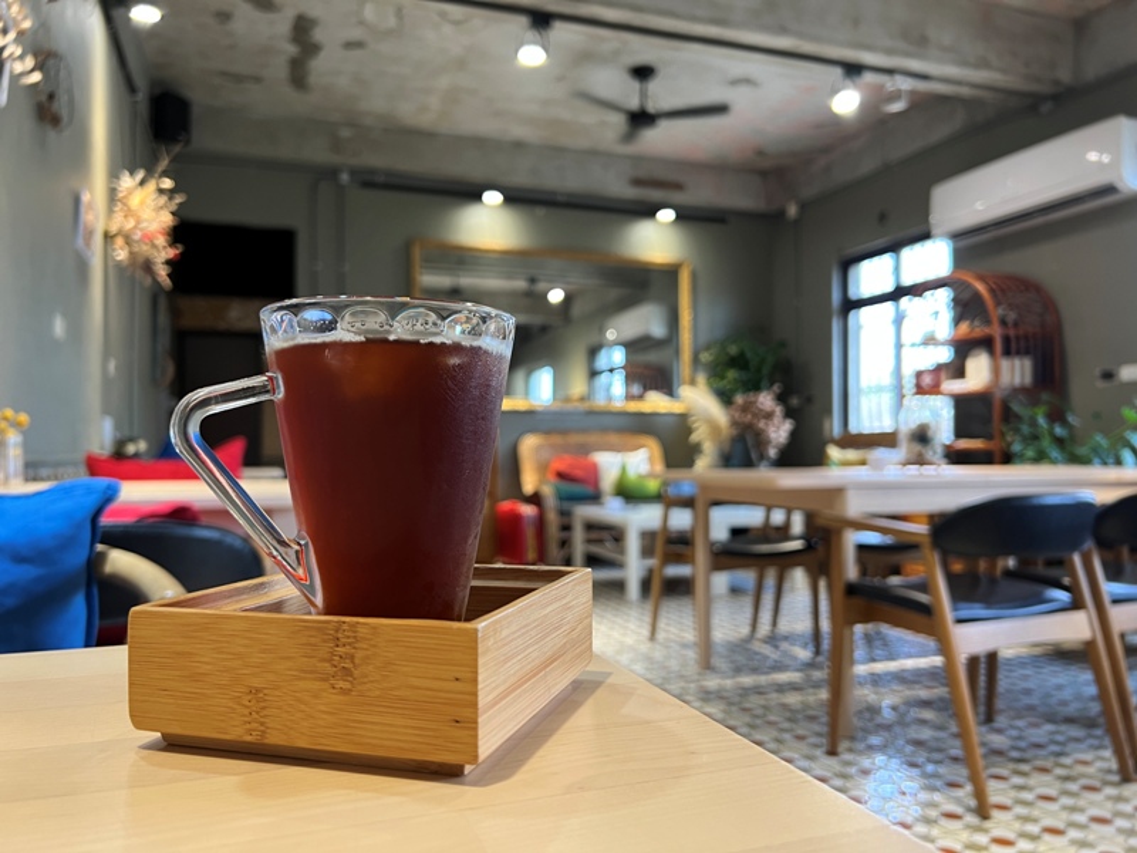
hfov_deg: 67.3
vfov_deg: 53.1
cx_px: 568
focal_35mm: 26
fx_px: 854
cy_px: 426
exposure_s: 1/60
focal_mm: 5.7
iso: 160
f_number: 1.5
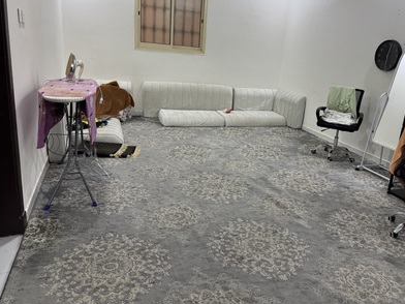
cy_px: 136
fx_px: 328
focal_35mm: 28
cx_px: 228
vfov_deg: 49.7
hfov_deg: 63.2
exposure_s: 1/83
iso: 200
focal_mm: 6.76
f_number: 1.78
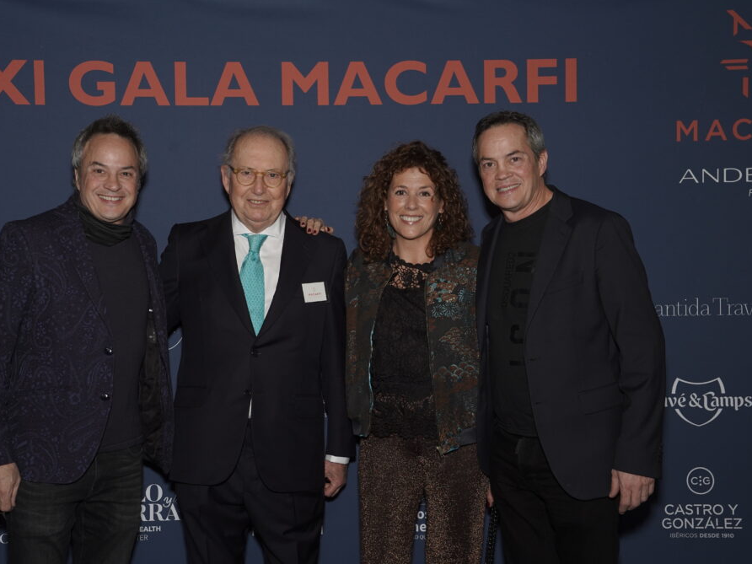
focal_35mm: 53
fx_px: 1151
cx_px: 342
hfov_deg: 36.1
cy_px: 285
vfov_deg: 27.5
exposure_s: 1/160
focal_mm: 48
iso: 800
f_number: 5.6
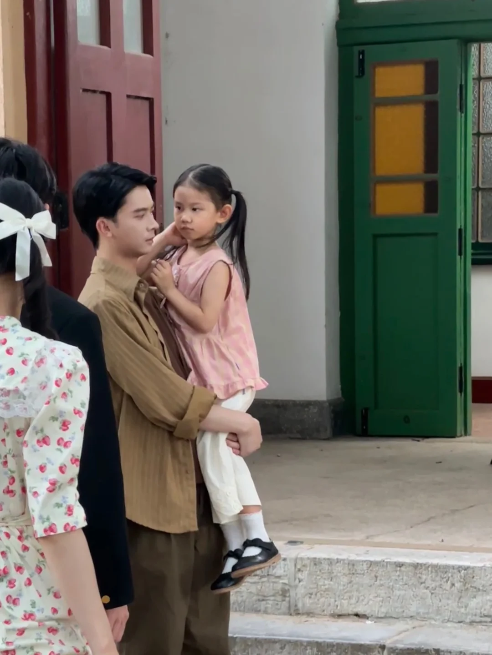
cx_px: 246
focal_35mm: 77
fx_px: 1459
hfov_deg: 19.1
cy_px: 328
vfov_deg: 25.3
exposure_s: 1/60
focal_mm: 9
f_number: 2.8
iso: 400
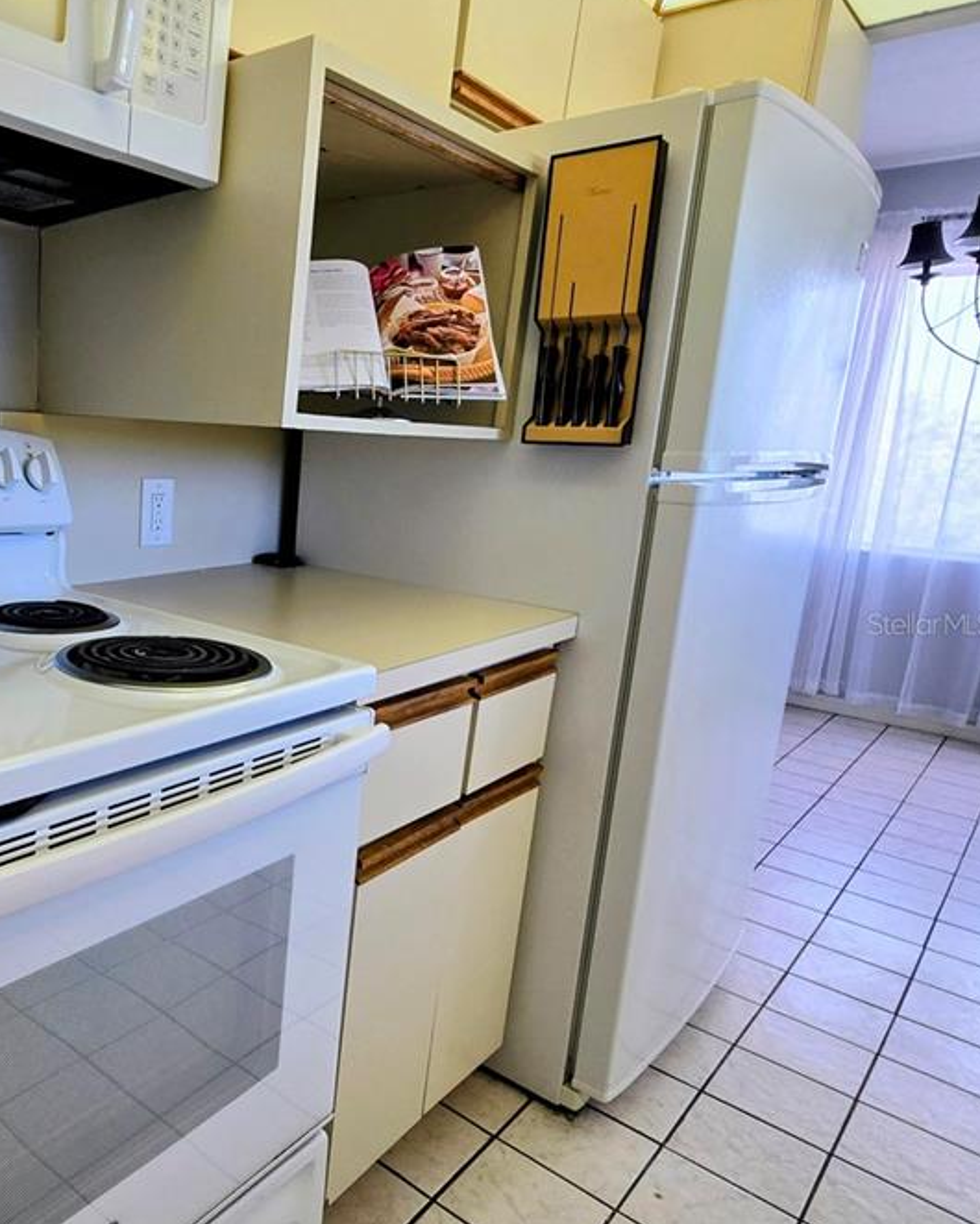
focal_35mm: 23
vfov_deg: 72.6
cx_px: 166
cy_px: 623
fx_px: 833
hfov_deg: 55.6
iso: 50
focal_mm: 2.2
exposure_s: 1/60
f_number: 2.2
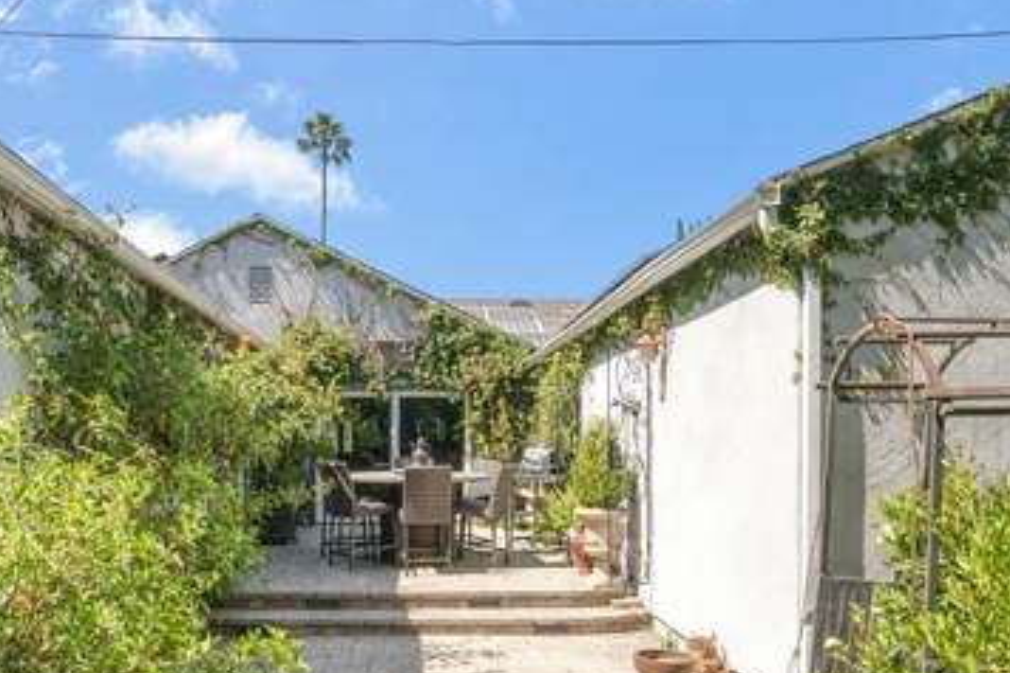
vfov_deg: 47.0
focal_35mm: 27
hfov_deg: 67.1
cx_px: 431
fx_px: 757
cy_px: 456
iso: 100
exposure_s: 1/30
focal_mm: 10
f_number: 18
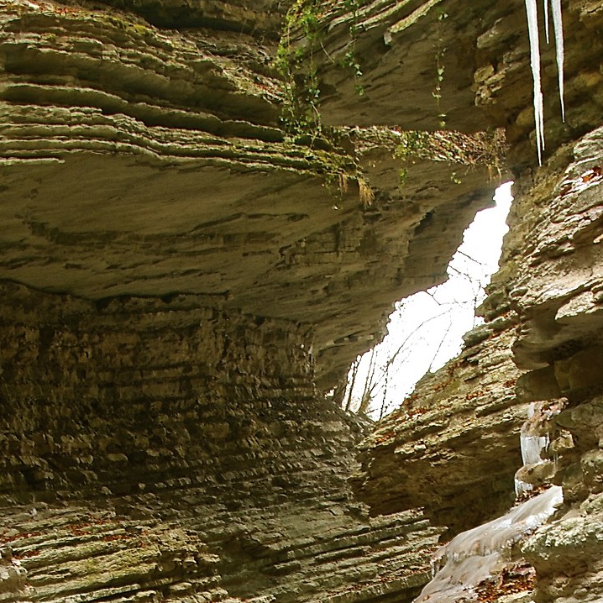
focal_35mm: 102
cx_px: 302
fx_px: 2010
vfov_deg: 16.2
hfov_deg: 17.1
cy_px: 777
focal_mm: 24
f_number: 16
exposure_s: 2
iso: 100
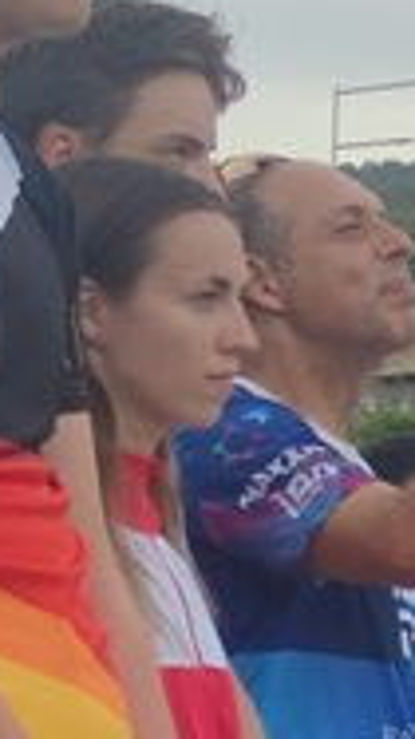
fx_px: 5465
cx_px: 1640
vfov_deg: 7.7
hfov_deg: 4.1
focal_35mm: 279
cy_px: 893
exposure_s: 1/790
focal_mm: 6.72
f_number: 1.69
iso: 50
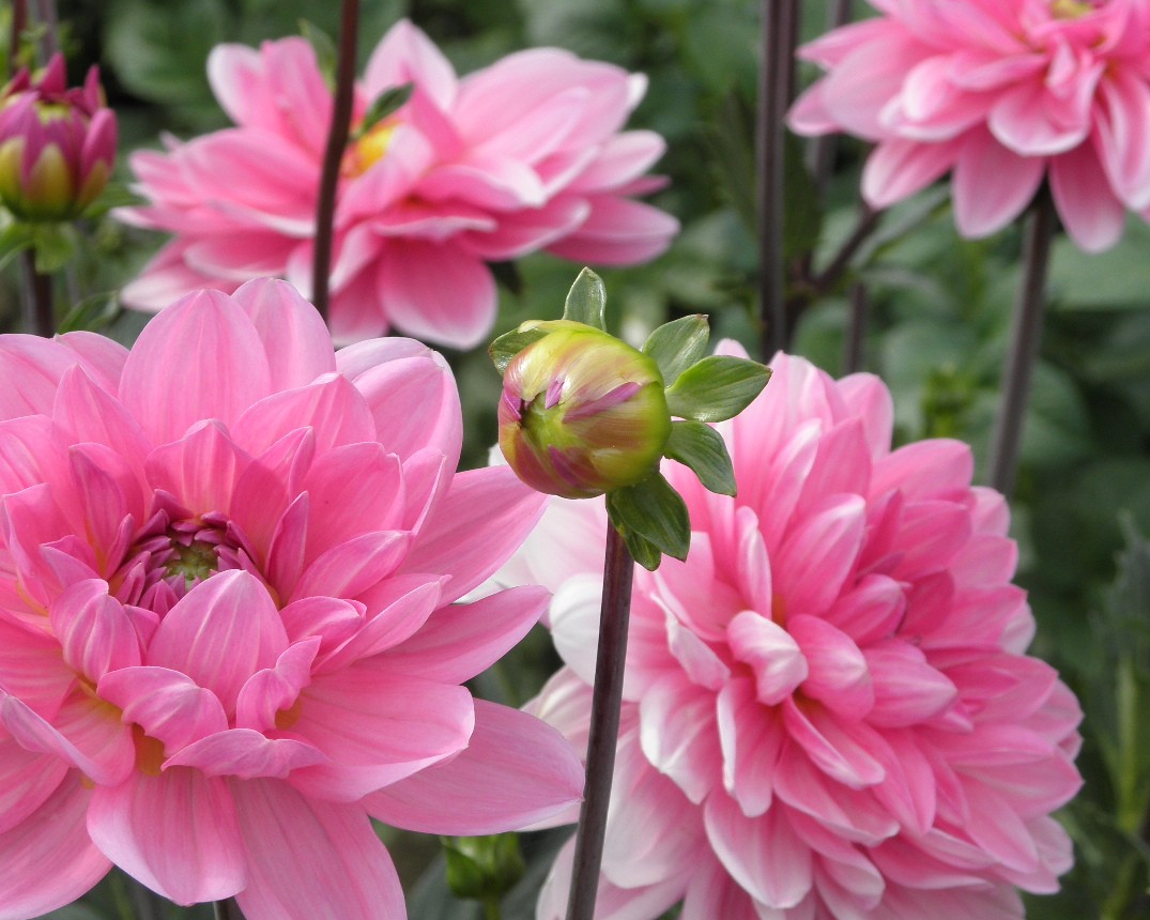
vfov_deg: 12.6
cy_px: 508
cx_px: 479
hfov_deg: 15.8
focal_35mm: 122
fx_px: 4152
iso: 64
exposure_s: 1/160
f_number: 5
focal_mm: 18.76
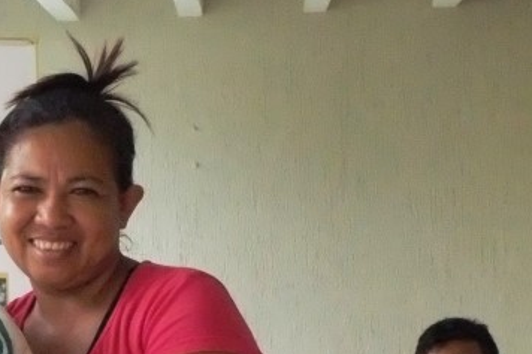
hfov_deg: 20.4
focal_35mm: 95
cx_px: -64
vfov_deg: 14.2
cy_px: 334
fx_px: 1403
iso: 25600
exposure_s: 1/2000
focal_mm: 22.2
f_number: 8
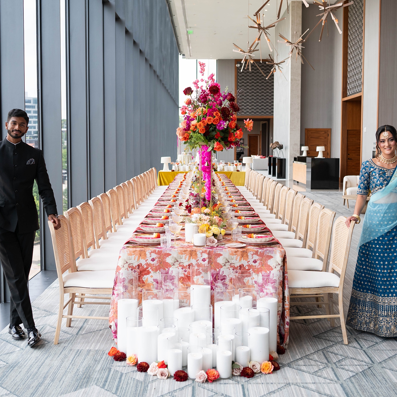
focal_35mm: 47
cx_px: 208
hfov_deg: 36.1
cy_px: 198
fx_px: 610
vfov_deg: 36.1
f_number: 3.5
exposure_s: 1/400
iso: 320
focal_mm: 36
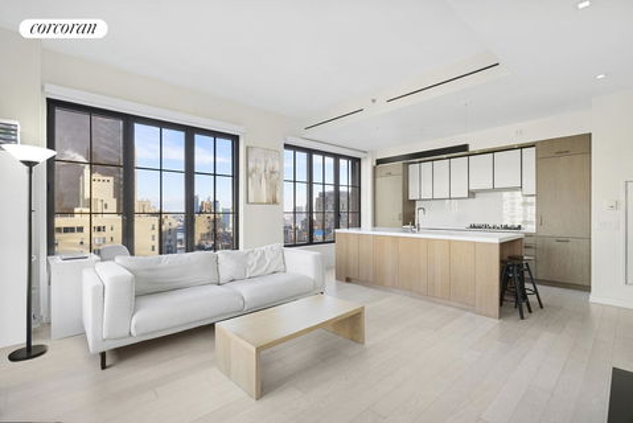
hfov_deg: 96.7
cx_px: 316
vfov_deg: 73.8
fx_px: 281
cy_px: 212
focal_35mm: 16
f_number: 16
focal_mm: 16
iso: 1600
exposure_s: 1/50
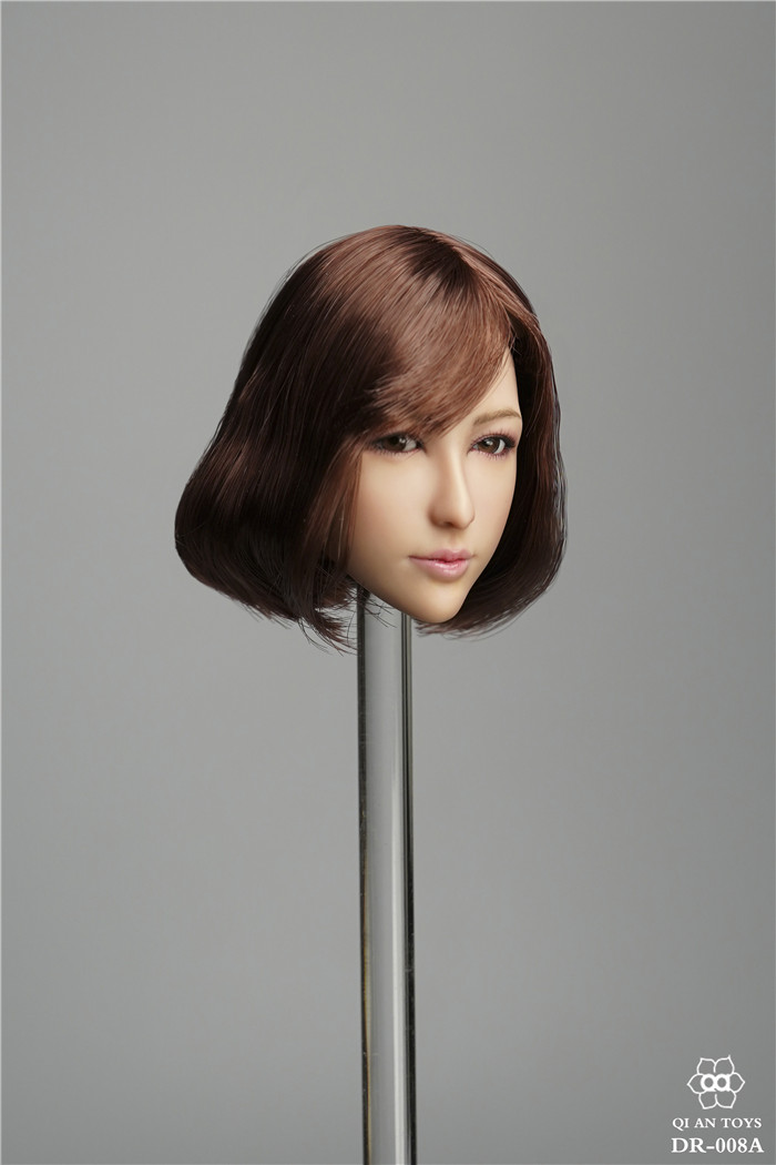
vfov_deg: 34.5
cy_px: 582
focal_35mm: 58
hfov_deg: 23.4
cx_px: 388
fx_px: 1875
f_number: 6.3
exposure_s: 1/125
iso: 400
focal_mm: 39
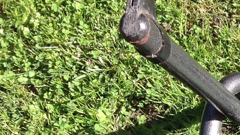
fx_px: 884
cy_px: 302
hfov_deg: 14.4
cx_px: 367
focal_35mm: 139
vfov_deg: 8.2
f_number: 2.4
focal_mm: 4.28
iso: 50
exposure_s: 1/737
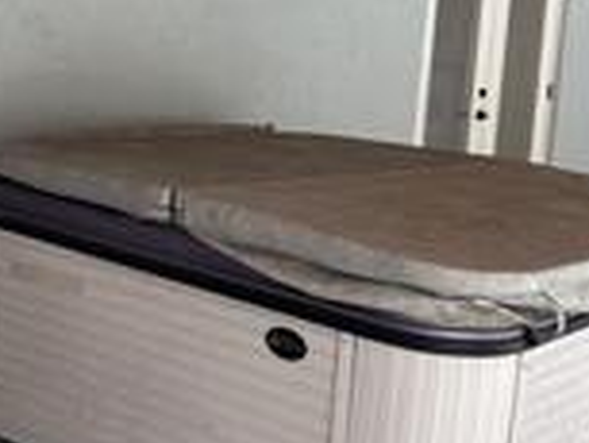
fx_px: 1158
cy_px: 135
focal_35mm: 68
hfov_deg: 28.5
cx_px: 250
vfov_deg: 21.5
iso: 50
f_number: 1.5
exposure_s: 1/526
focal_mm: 5.7
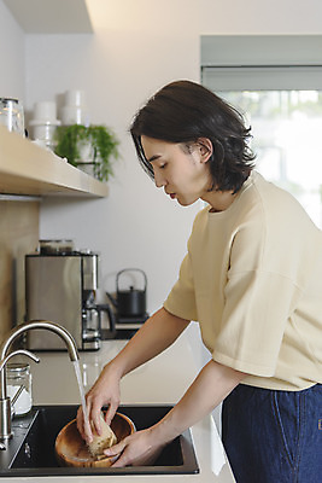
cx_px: 161
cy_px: 242
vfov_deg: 33.4
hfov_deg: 22.6
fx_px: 804
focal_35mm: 60
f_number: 3.5
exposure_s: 1/100
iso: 200
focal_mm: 60
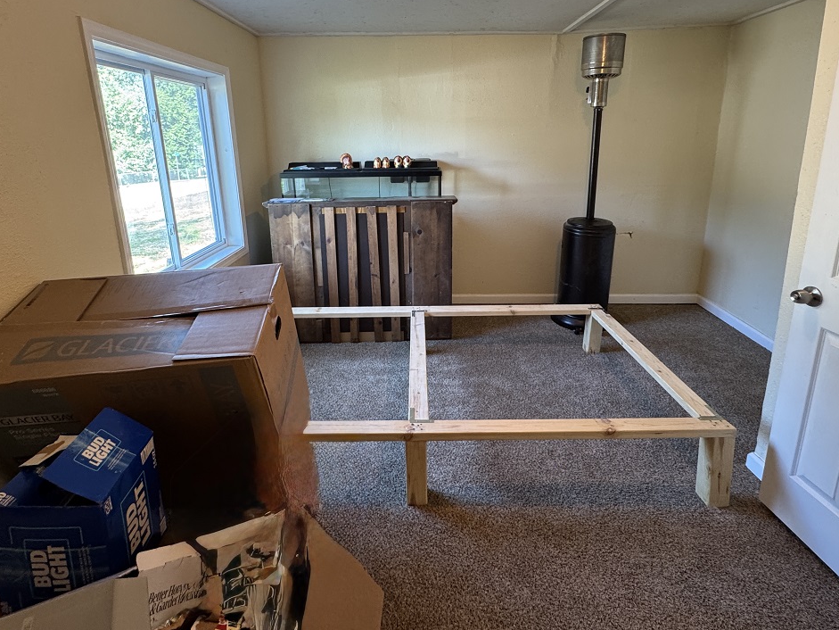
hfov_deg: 87.7
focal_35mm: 18
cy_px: 236
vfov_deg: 70.4
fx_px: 436
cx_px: 407
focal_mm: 2.22
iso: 200
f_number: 2.2
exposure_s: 1/60
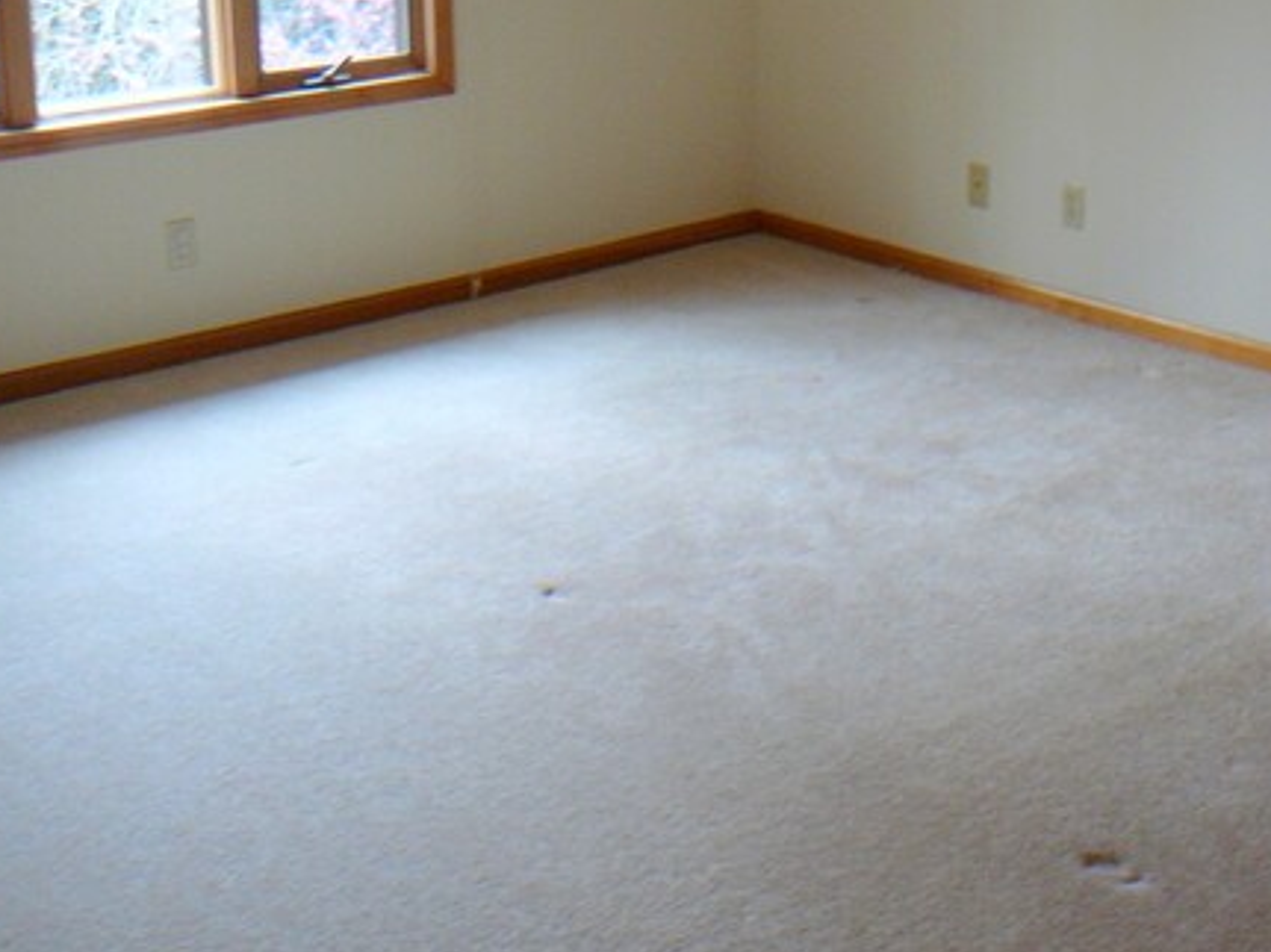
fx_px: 1909
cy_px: 268
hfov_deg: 36.4
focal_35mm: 52
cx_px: 855
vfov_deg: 27.7
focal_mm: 5.2
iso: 100
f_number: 2.8
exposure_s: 1/30
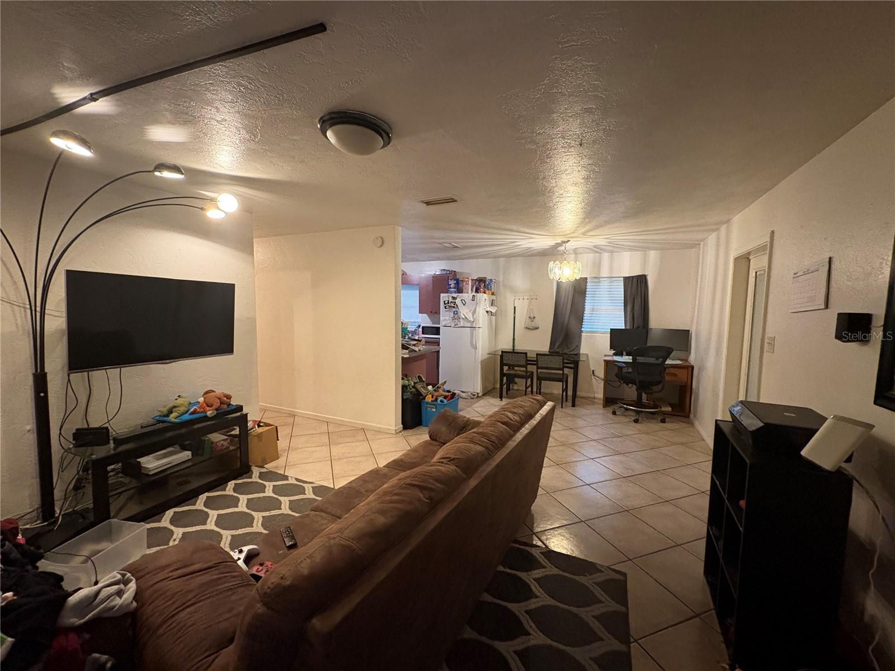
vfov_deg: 85.7
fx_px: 362
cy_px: 336
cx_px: 448
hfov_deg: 102.1
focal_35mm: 14
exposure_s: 1/60
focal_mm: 2.22
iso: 1000
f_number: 2.2
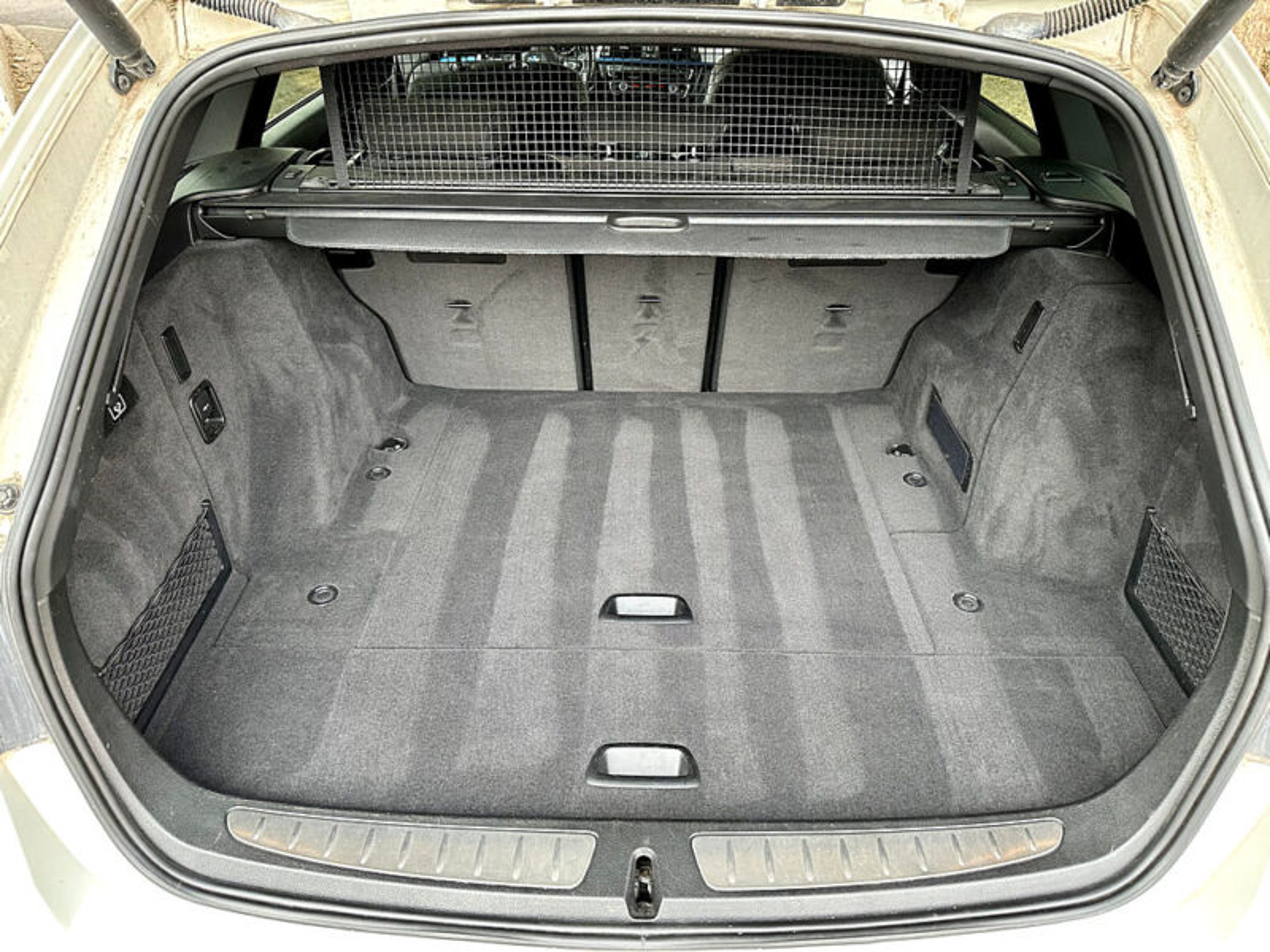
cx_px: 635
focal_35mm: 24
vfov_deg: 56.8
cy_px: 476
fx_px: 881
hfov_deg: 71.6
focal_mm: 6.86
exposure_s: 1/121
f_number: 1.78
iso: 160
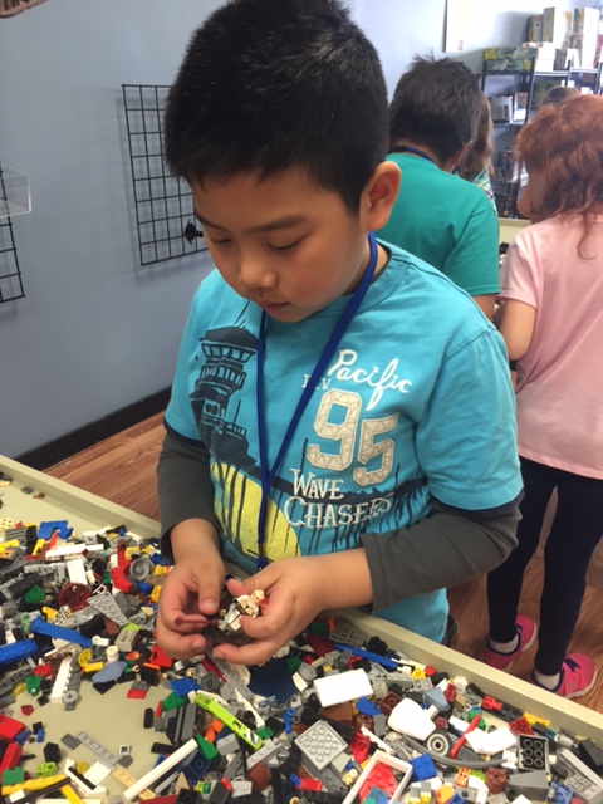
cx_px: 302
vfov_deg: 61.7
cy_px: 402
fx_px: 674
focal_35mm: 29
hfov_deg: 48.2
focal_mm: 4.15
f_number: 2.2
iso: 80
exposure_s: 1/30
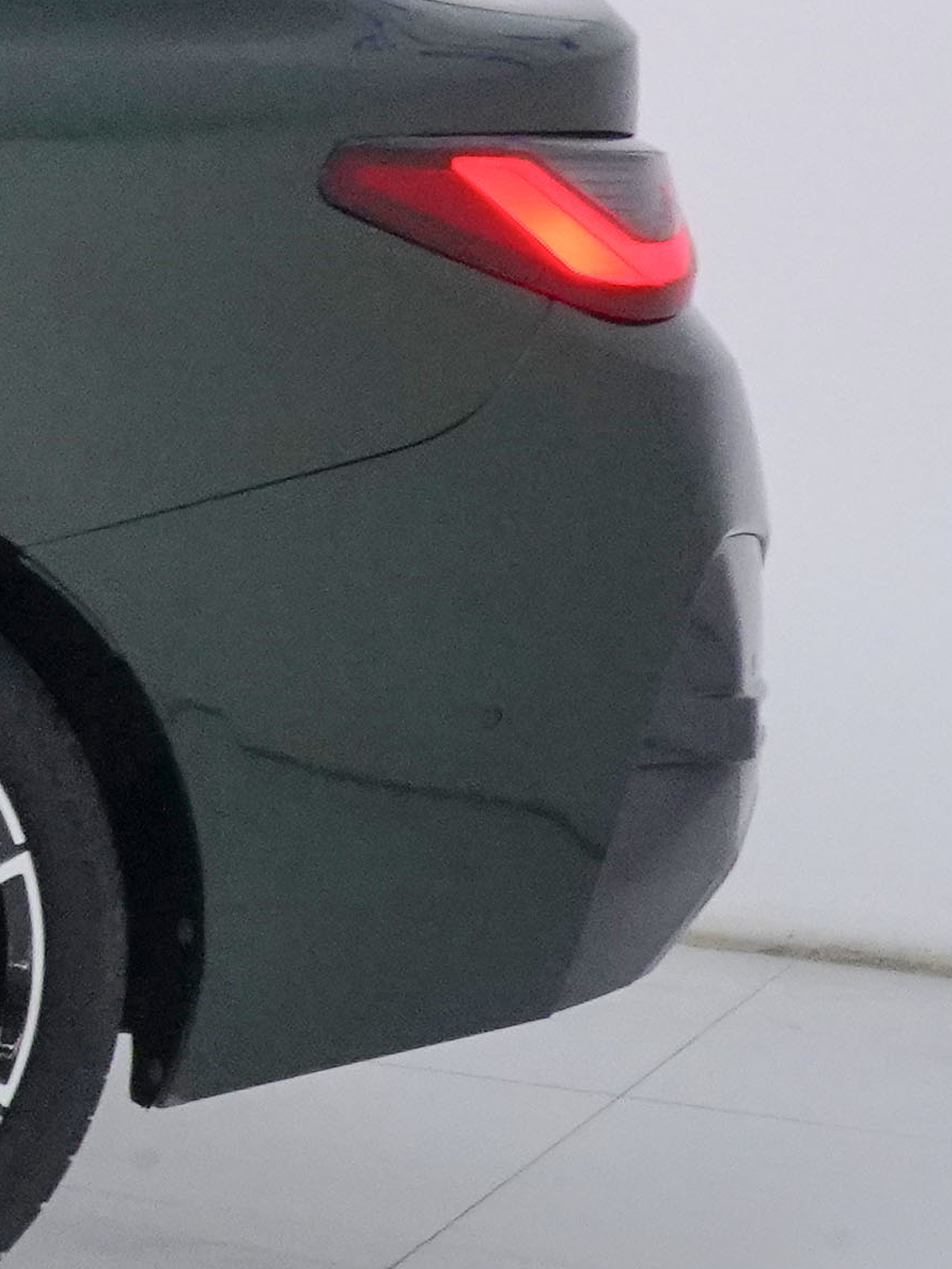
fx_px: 5646
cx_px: -2164
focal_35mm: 154
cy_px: 186
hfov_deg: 7.9
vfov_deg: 12.7
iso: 3200
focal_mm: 31
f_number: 20
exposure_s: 1/50
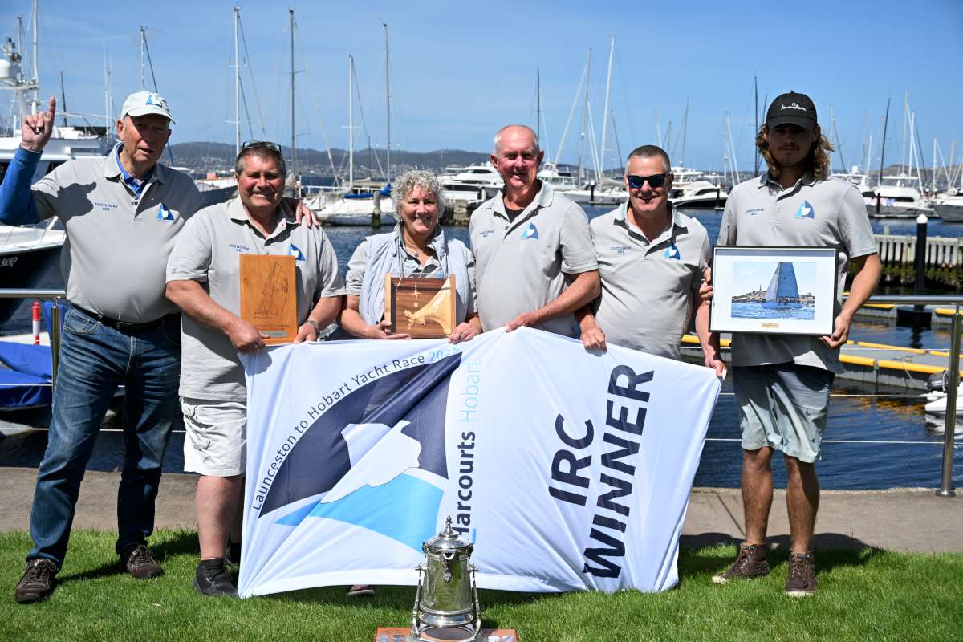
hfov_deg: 45.0
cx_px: 482
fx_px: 1164
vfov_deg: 30.8
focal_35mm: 44
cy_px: 321
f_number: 5.6
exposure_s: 1/2000
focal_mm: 29
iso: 200
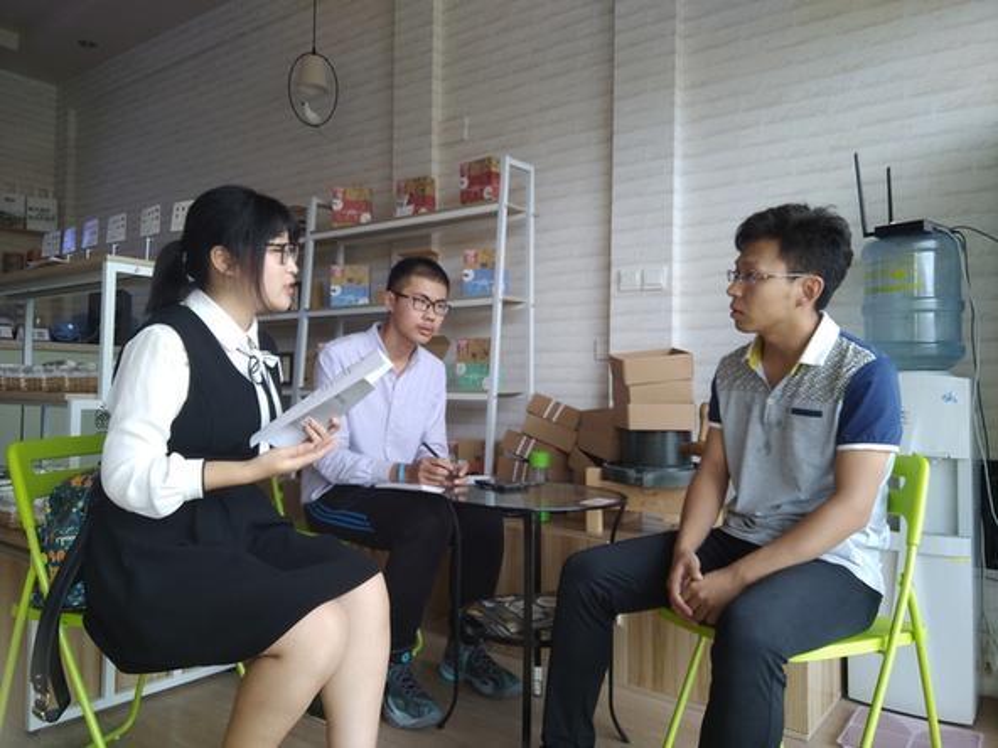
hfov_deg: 73.9
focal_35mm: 23
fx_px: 663
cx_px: 499
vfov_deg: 58.9
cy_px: 374
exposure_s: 1/25
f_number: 2
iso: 100
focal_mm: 4.04
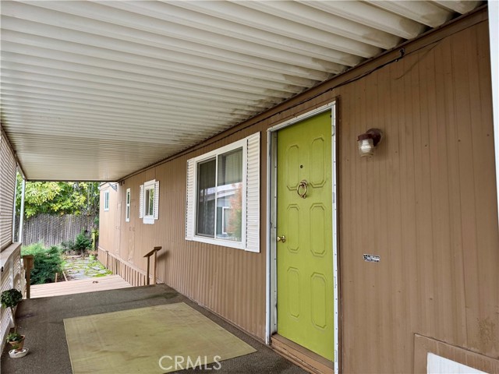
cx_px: 250
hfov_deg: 71.6
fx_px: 346
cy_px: 187
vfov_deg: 56.8
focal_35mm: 24
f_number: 1.78
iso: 160
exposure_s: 1/121
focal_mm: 6.76
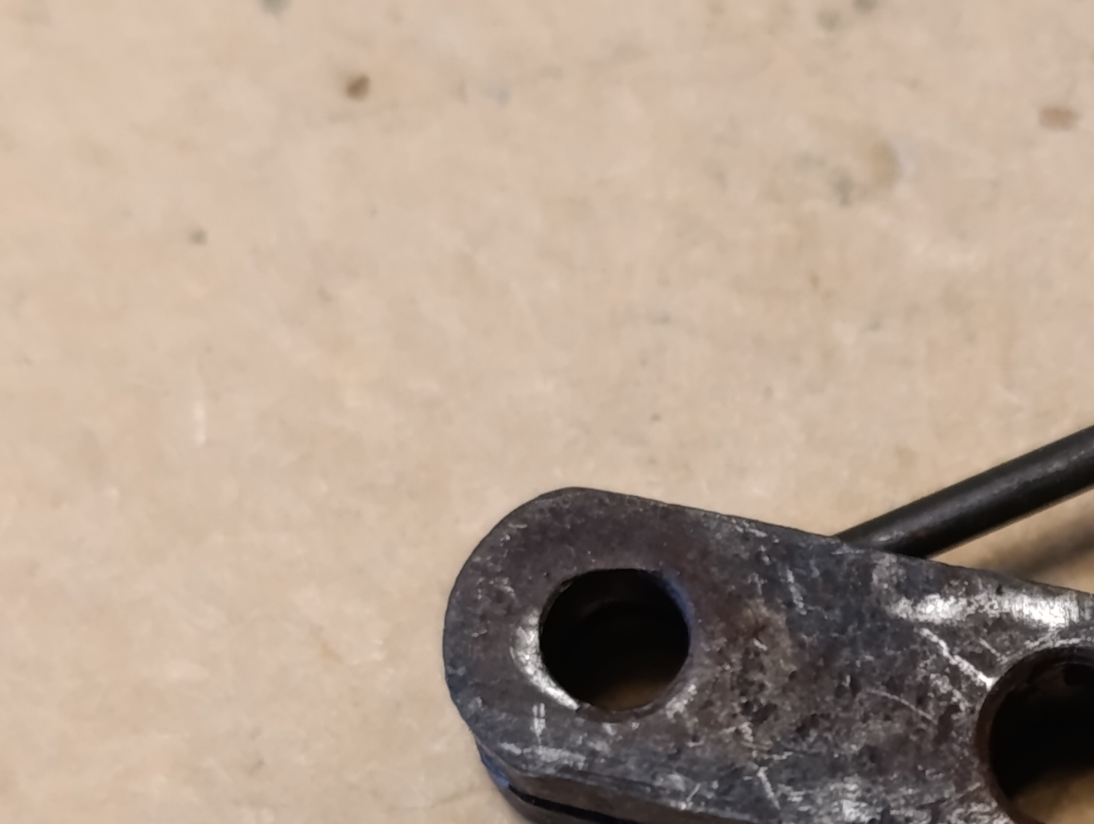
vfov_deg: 11.7
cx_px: 1154
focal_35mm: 125
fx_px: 3956
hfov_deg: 15.4
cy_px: 852
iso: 640
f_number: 1.6
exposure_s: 1/50
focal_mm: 6.14
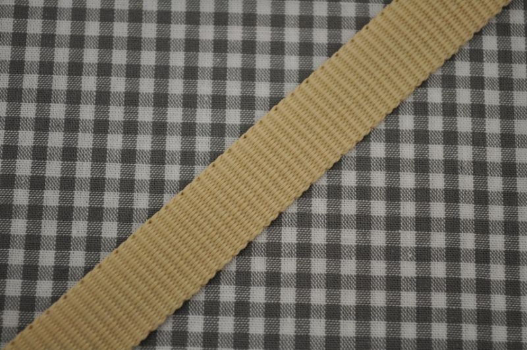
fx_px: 1053
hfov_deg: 28.1
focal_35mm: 72
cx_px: 264
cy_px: 175
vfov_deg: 18.9
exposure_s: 1/60
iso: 450
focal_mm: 48
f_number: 5.3
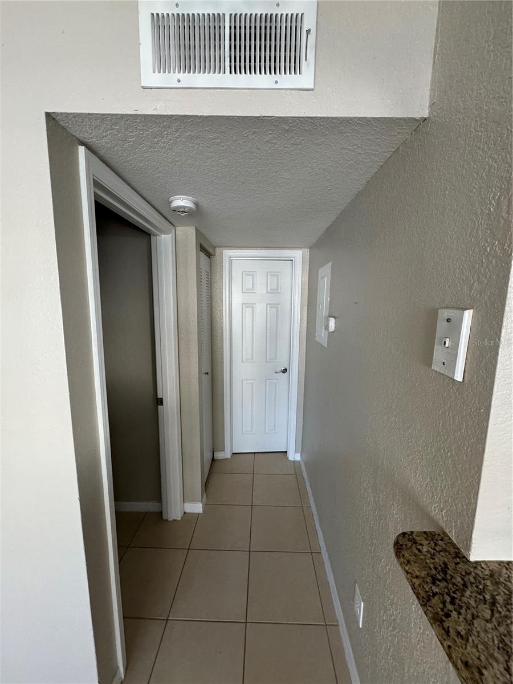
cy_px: 342
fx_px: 277
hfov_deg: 85.7
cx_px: 256
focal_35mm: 14
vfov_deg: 102.1
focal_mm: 2.22
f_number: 2.2
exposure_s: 1/95
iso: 320
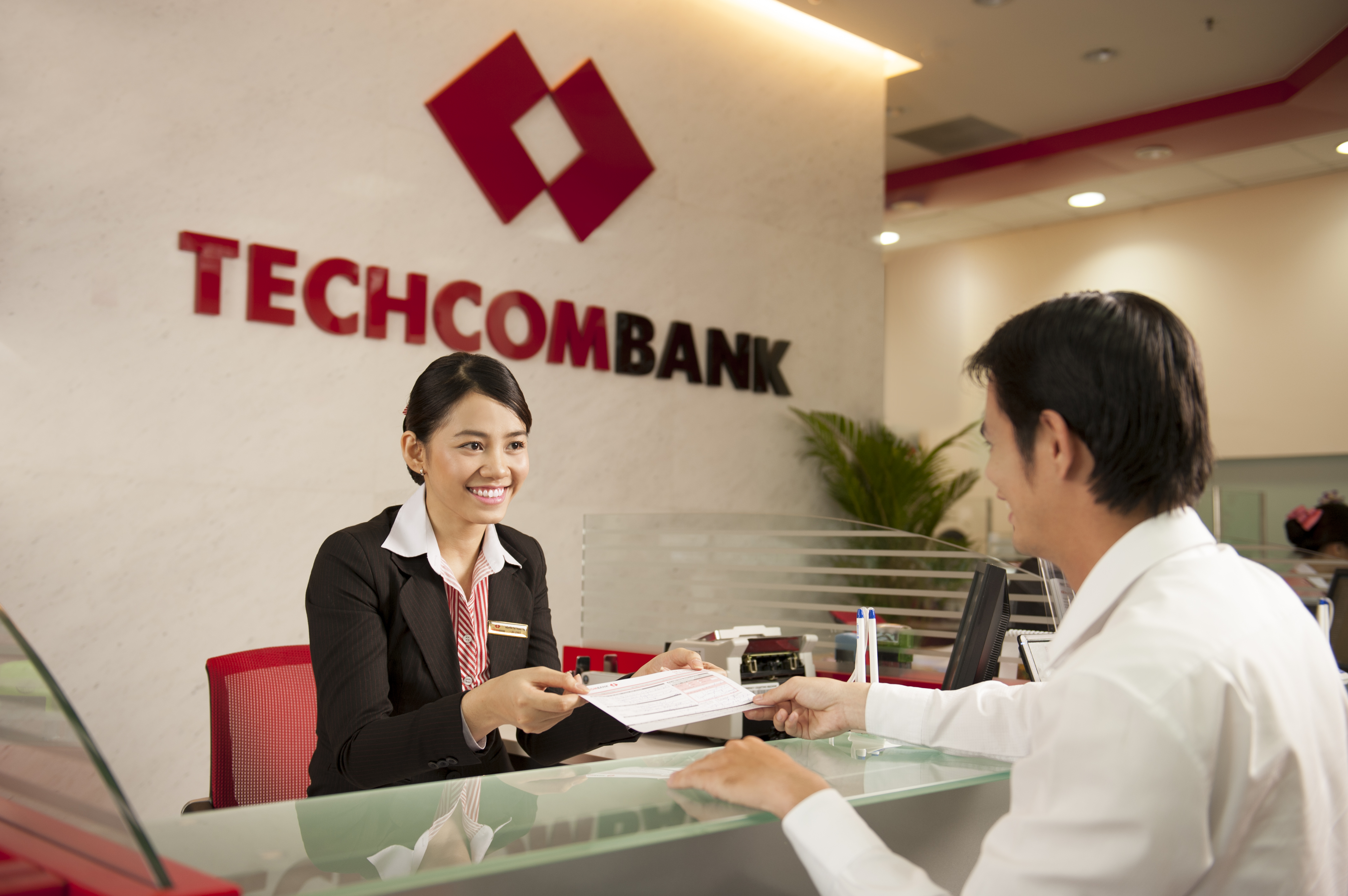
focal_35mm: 38
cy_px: 448
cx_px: 674
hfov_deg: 50.7
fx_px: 1422
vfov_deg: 35.0
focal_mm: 38
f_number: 3.2
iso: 200
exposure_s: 1/40
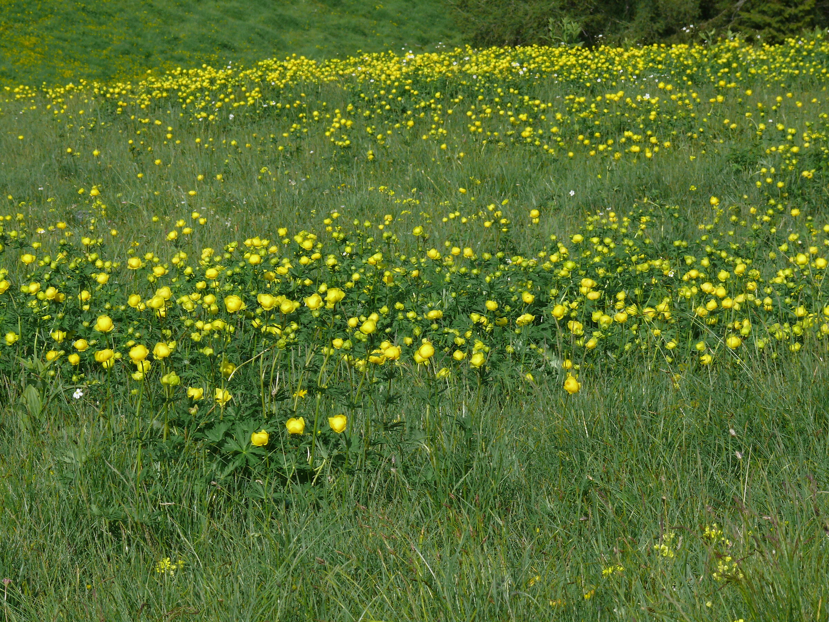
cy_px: 311
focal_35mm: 178
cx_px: 414
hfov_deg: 11.1
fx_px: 4263
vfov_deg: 8.3
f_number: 9
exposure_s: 1/250
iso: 100
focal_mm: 37.6
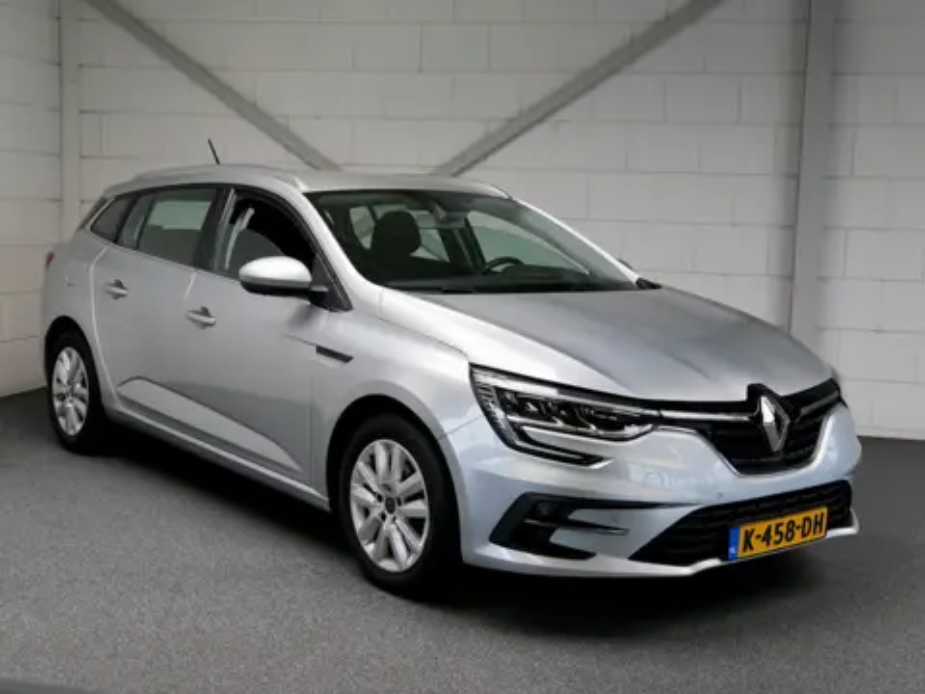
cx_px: 462
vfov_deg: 34.3
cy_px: 347
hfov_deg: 44.8
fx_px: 1122
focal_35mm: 42
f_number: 4
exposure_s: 1/60
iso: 640
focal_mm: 21
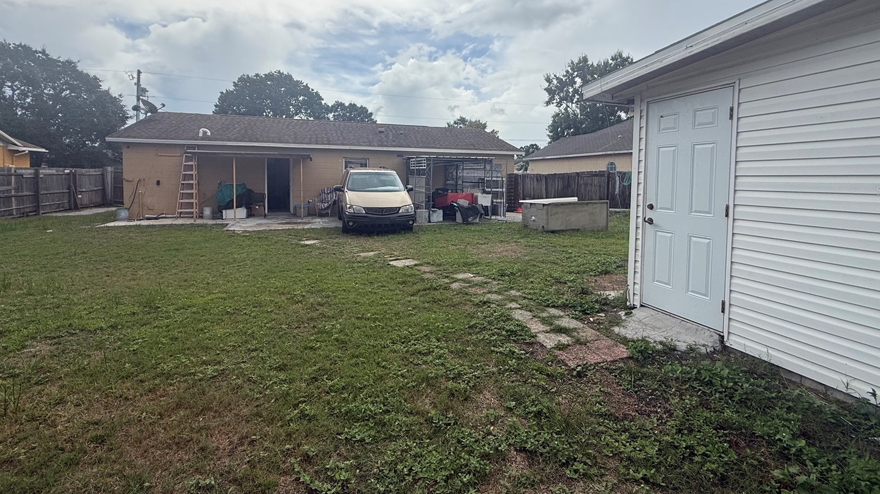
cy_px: 190
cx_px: 444
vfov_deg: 63.1
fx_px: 397
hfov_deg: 95.9
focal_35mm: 17
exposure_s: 1/1745
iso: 50
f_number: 2.2
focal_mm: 2.22
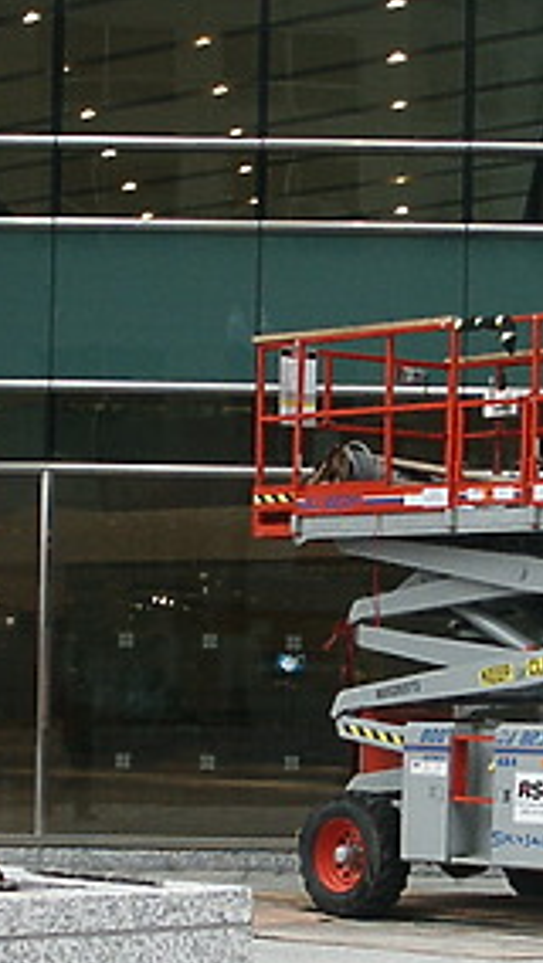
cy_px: 536
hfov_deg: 10.0
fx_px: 3094
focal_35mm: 121
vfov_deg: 17.7
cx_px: 392
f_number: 3
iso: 80
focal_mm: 7.18
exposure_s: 1/45
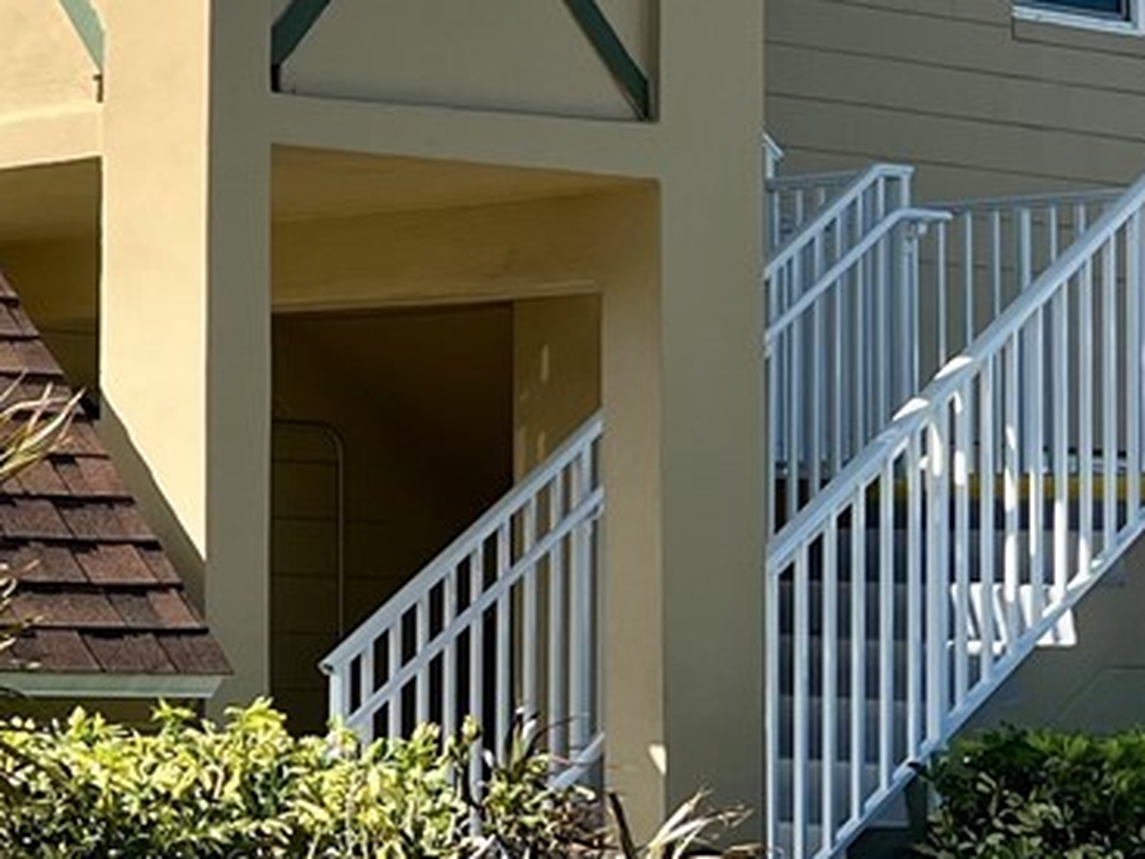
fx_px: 3738
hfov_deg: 16.3
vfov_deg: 13.1
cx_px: -426
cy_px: 221
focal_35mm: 113
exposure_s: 1/2309
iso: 50
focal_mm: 5.1
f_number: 1.6
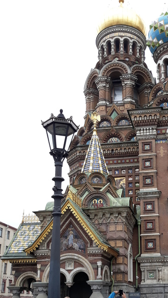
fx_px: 325
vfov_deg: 48.8
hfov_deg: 28.1
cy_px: 190
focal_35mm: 41
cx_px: 146
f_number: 1.7
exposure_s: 1/628
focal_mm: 3.71
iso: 40
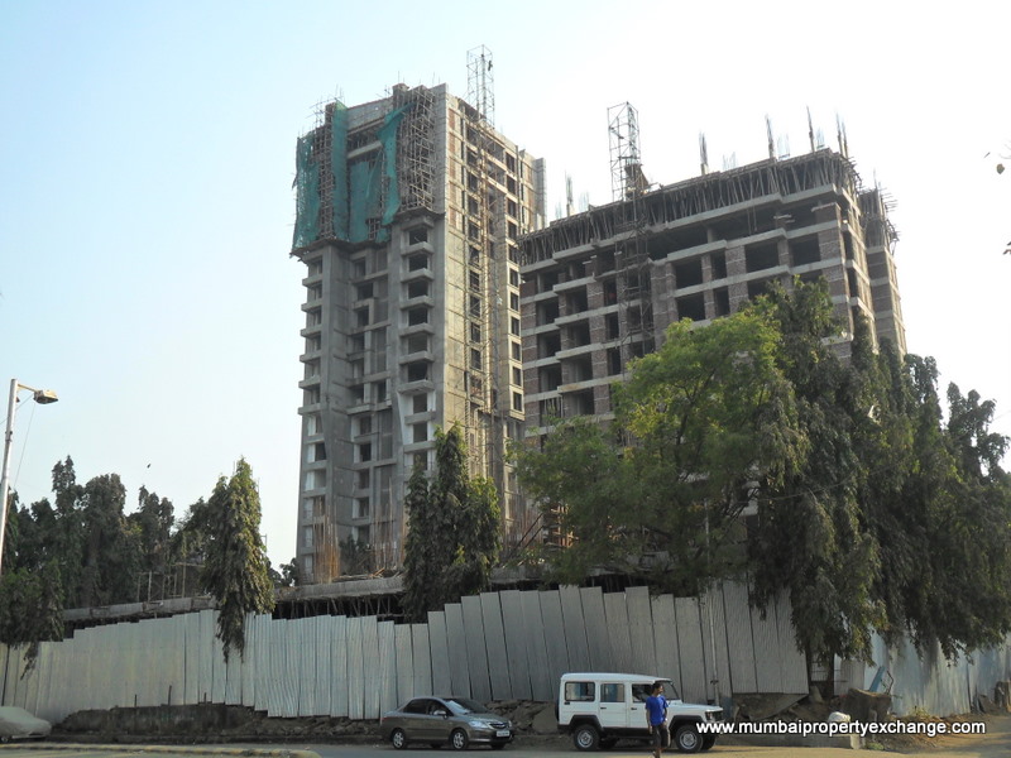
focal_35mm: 37
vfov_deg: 38.7
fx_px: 1081
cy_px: 379
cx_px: 506
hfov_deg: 50.1
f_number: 4
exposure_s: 1/500
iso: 100
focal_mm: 6.6
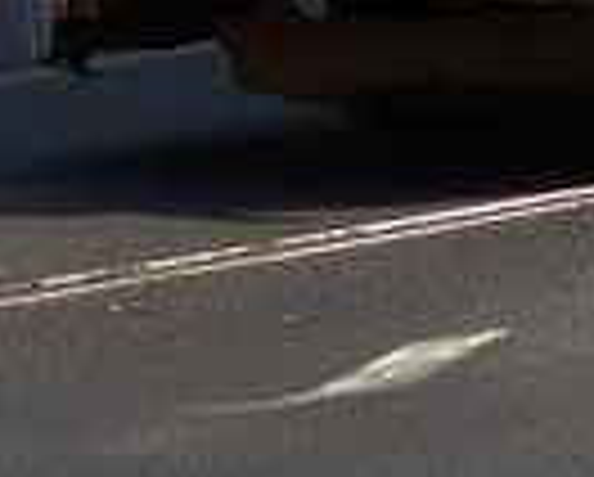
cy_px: -1130
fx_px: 10212
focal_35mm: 580
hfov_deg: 3.3
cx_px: 248
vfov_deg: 2.6
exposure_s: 1/500
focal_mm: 25.32
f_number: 4
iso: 160
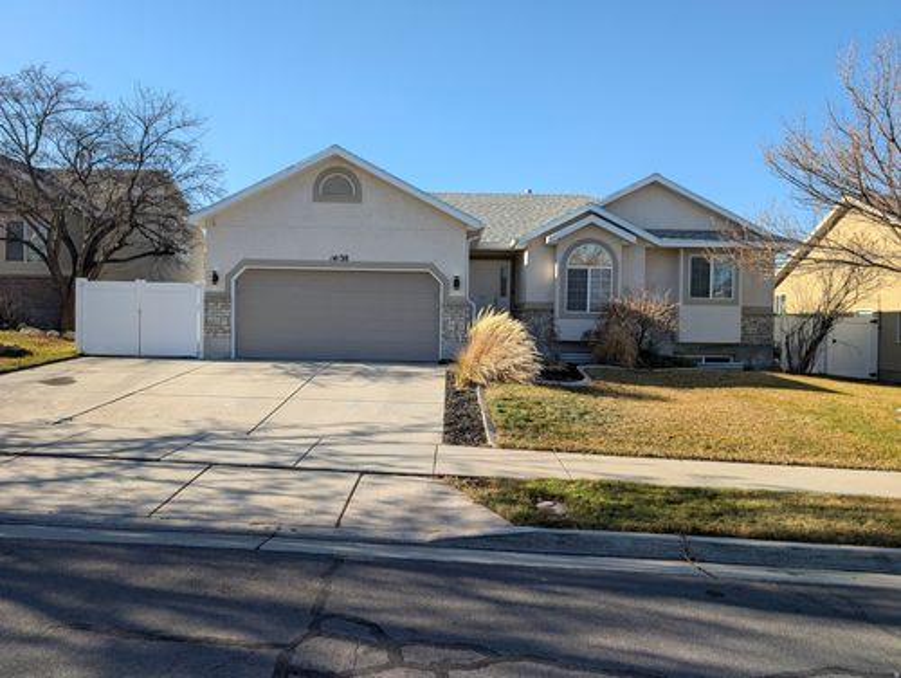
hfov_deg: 71.5
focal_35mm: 24
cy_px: 339
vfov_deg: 56.9
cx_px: 450
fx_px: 625
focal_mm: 6.9
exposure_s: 1/630
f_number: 1.68
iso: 21
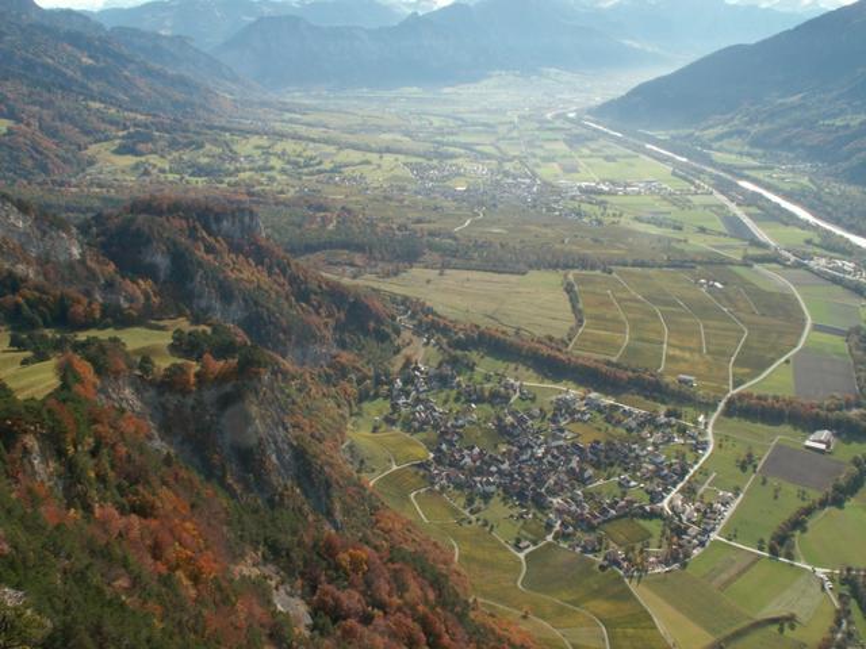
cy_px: 324
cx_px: 433
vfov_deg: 39.7
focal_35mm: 36
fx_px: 901
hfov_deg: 51.4
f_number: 8
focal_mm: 6.05
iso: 50
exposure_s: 1/60
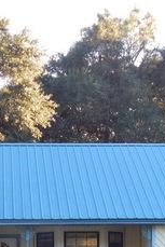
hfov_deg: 11.0
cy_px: 241
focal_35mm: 125
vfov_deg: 16.1
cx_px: 50
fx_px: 858
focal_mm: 7.7
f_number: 3.6
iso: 125
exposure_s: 1/100
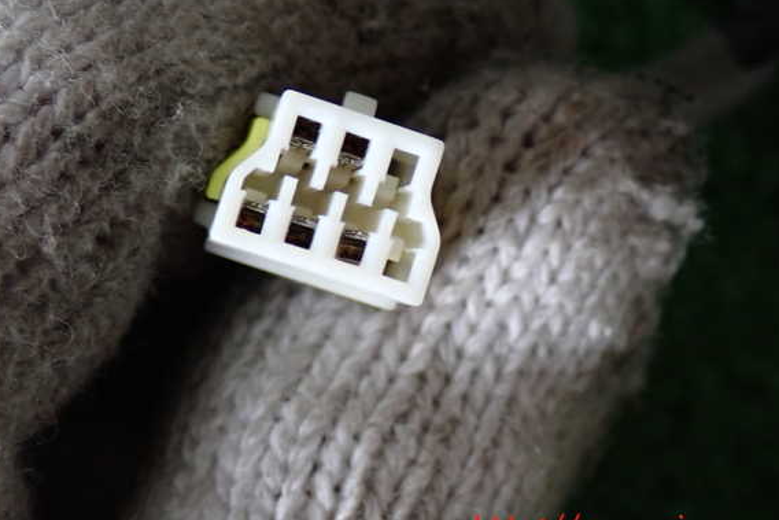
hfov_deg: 26.0
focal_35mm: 78
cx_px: 373
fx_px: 1688
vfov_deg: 17.5
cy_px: 237
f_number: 3.9
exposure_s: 1/40
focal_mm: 12.73
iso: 800
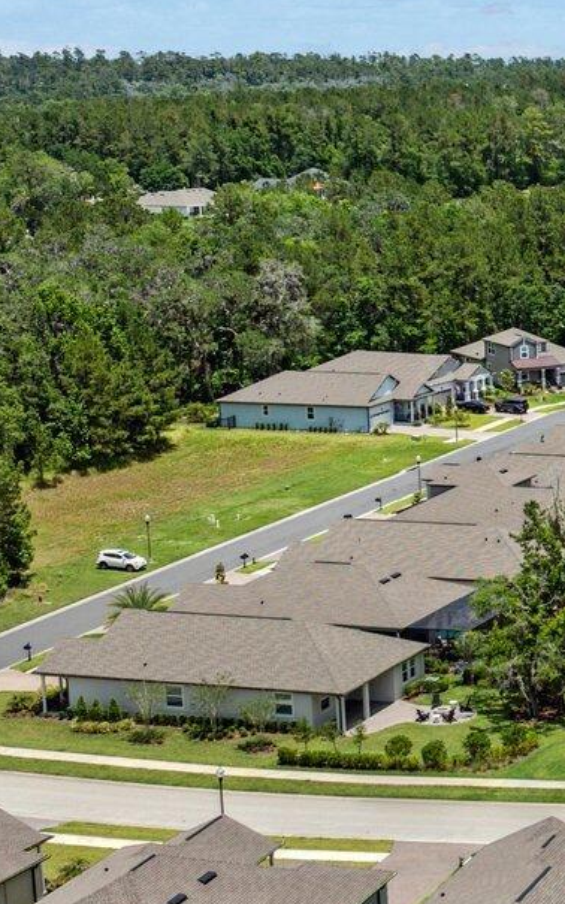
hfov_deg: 13.8
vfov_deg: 24.1
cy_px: 437
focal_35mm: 86
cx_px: 951
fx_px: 2119
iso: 100
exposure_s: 1/4000
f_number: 2.8
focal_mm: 12.3
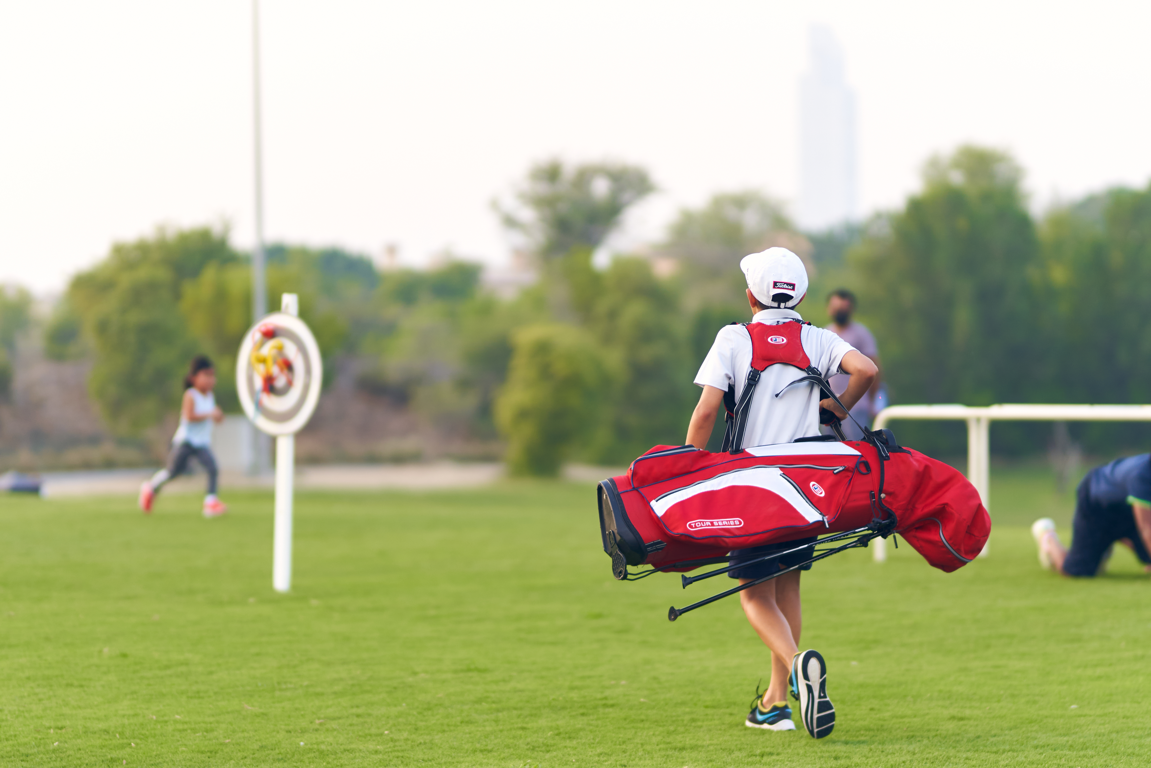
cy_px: 384
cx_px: 576
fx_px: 4060
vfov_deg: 10.8
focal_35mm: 127
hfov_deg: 16.1
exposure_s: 1/1000
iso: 125
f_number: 1.4
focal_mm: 85
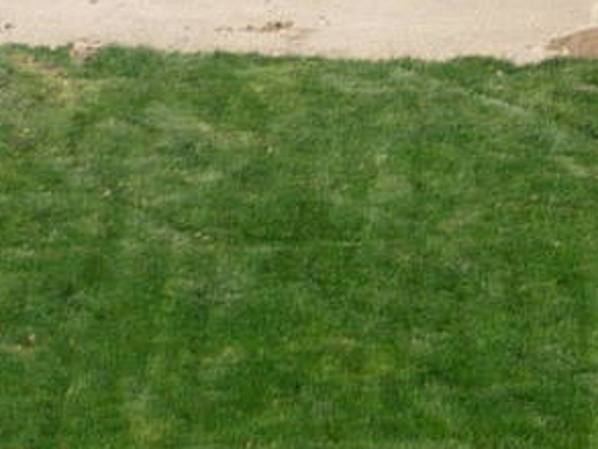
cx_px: 786
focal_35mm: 180
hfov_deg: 10.7
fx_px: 3111
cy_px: -284
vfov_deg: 8.0
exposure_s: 1/125
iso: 100
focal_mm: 5.5
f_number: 8
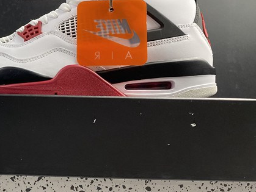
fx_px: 459
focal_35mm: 62
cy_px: 91
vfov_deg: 23.7
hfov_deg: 29.1
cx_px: -3
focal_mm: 4.25
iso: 80
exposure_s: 1/100
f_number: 1.8
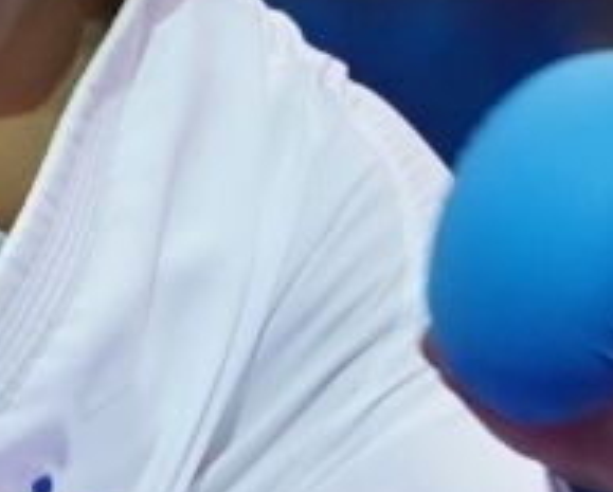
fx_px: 47605
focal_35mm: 2620
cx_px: -1744
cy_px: 613
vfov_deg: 0.6
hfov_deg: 0.7
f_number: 2.8
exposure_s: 1/1000
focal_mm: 200
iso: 800
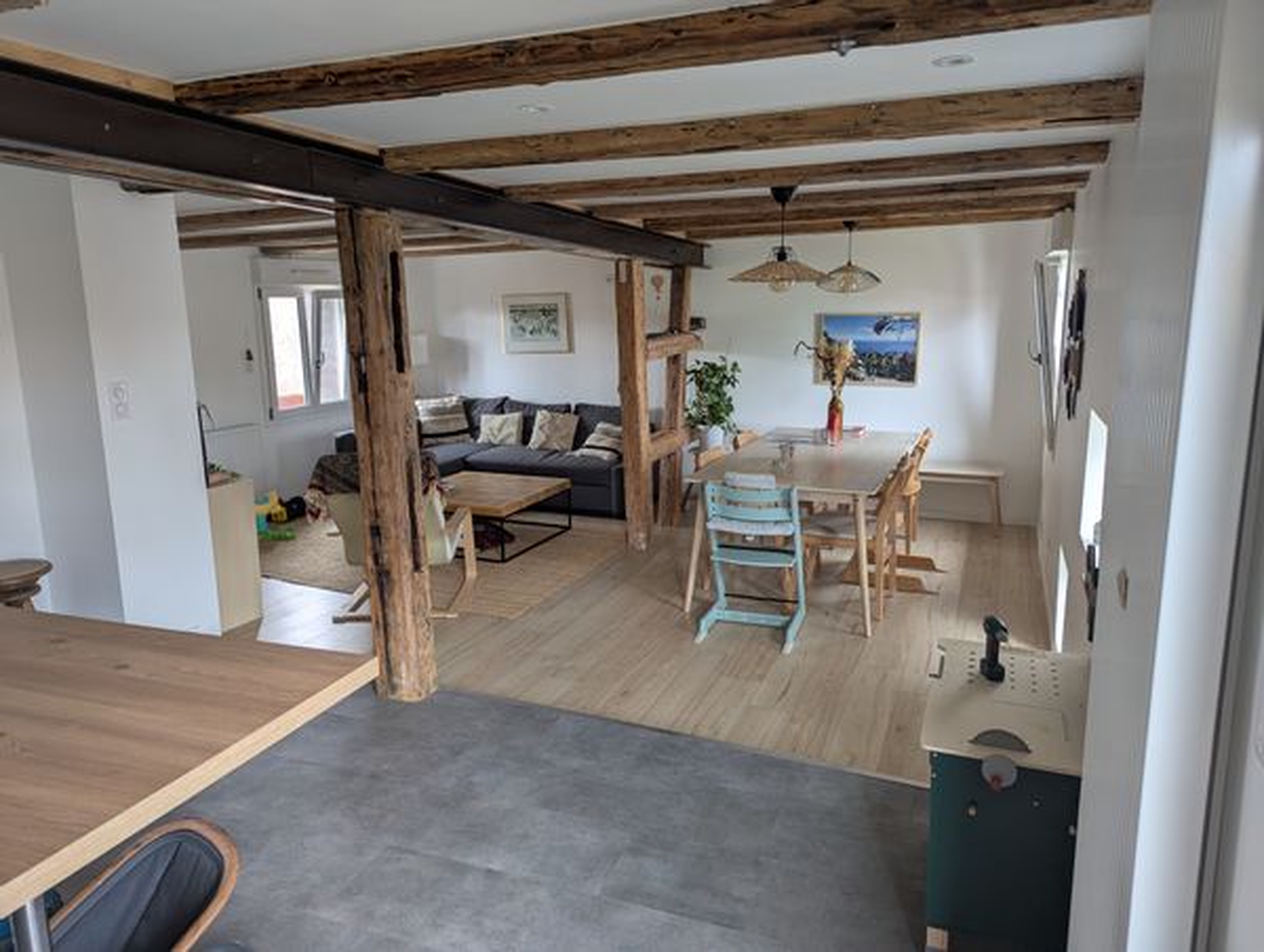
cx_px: 632
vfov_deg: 57.0
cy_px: 476
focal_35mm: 24
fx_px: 878
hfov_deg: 71.5
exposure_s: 1/32.1
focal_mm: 6.81
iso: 44
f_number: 1.85
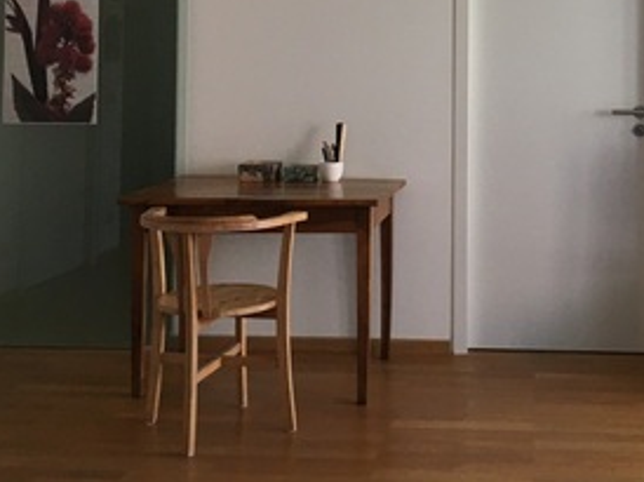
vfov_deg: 26.5
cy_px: 43
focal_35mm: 53
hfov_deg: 35.4
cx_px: 484
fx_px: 985
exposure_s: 1/33
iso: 40
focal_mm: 4.15
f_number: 2.2
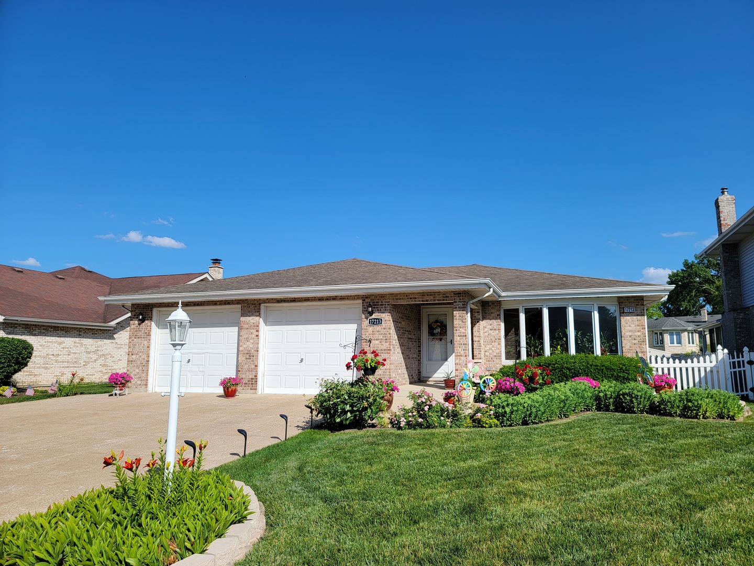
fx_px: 523
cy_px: 283
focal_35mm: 24
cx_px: 377
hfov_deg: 71.6
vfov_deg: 56.8
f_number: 1.8
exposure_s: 1/1339
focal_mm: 6.7
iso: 16
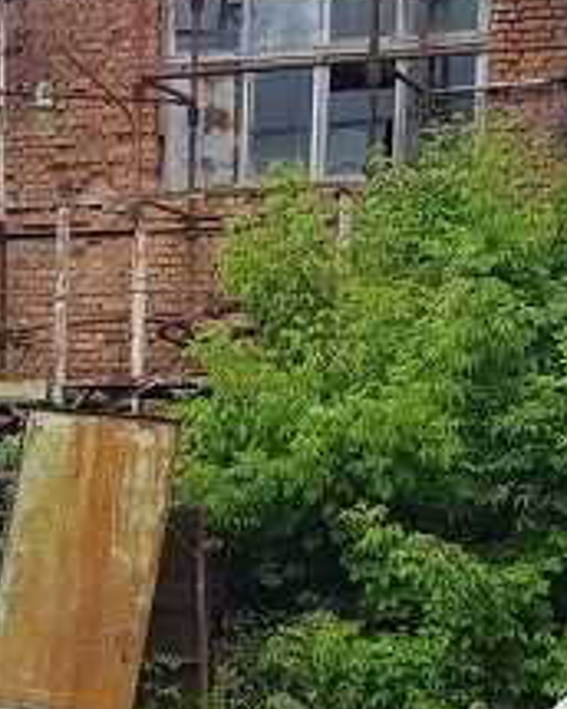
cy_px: 755
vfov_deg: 18.2
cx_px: -3
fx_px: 2140
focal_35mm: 102
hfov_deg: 14.8
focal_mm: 4.2
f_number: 1.7
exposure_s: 1/1272
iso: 40
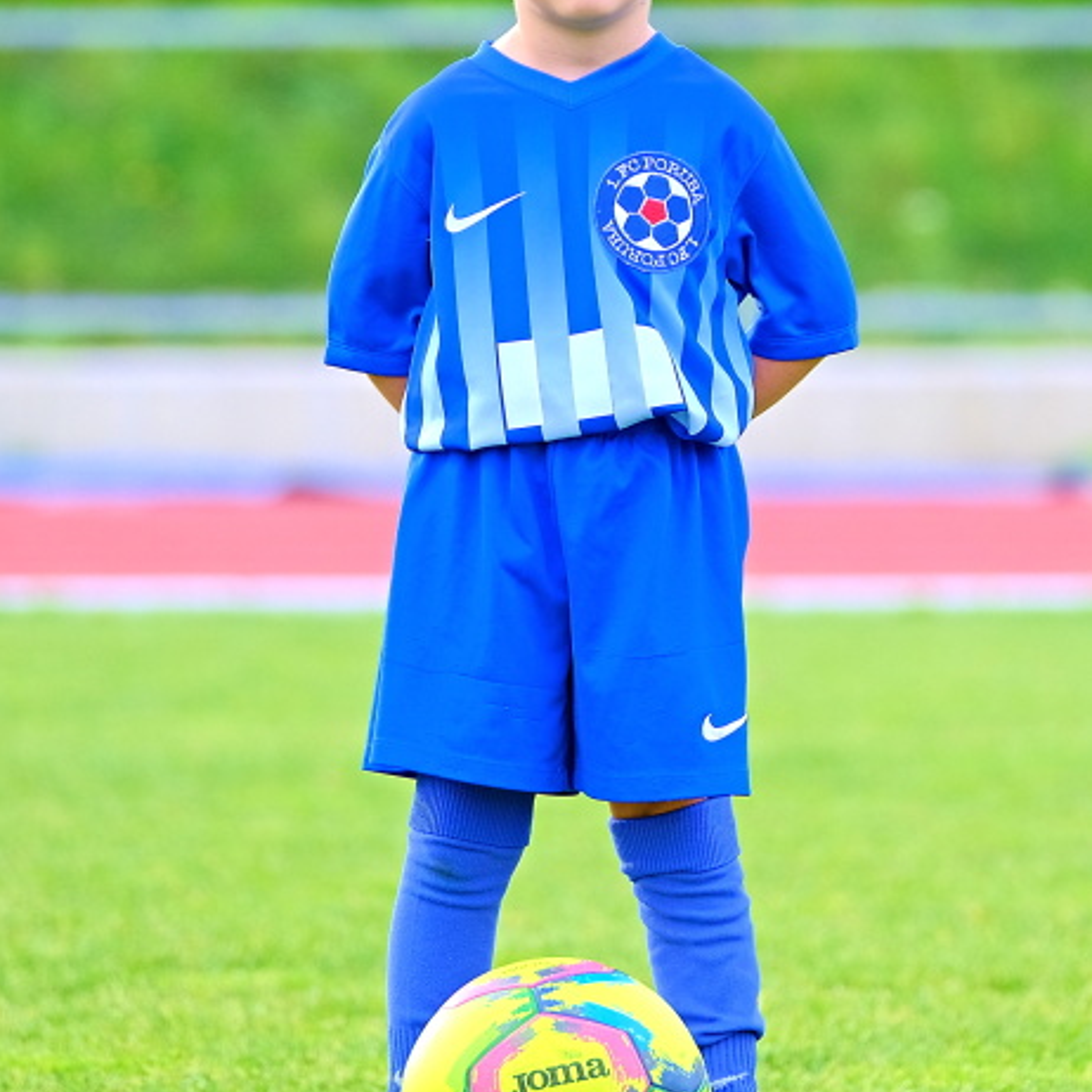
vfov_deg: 7.3
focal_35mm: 240
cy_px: 490
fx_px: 8566
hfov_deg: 7.3
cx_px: 542
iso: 320
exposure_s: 1/480
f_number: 2.8
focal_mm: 124.3
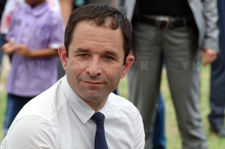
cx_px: 112
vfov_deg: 4.8
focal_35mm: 285
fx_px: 1778
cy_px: 74
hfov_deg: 7.2
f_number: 8
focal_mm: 190
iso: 400
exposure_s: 1/320
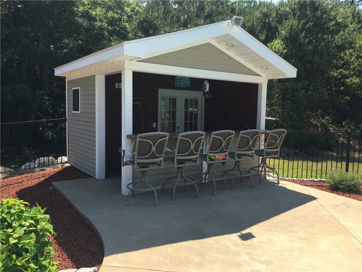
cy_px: 136
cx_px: 181
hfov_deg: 61.7
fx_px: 303
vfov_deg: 48.2
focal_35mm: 29
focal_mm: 4.15
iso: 25
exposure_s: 1/801
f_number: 2.2
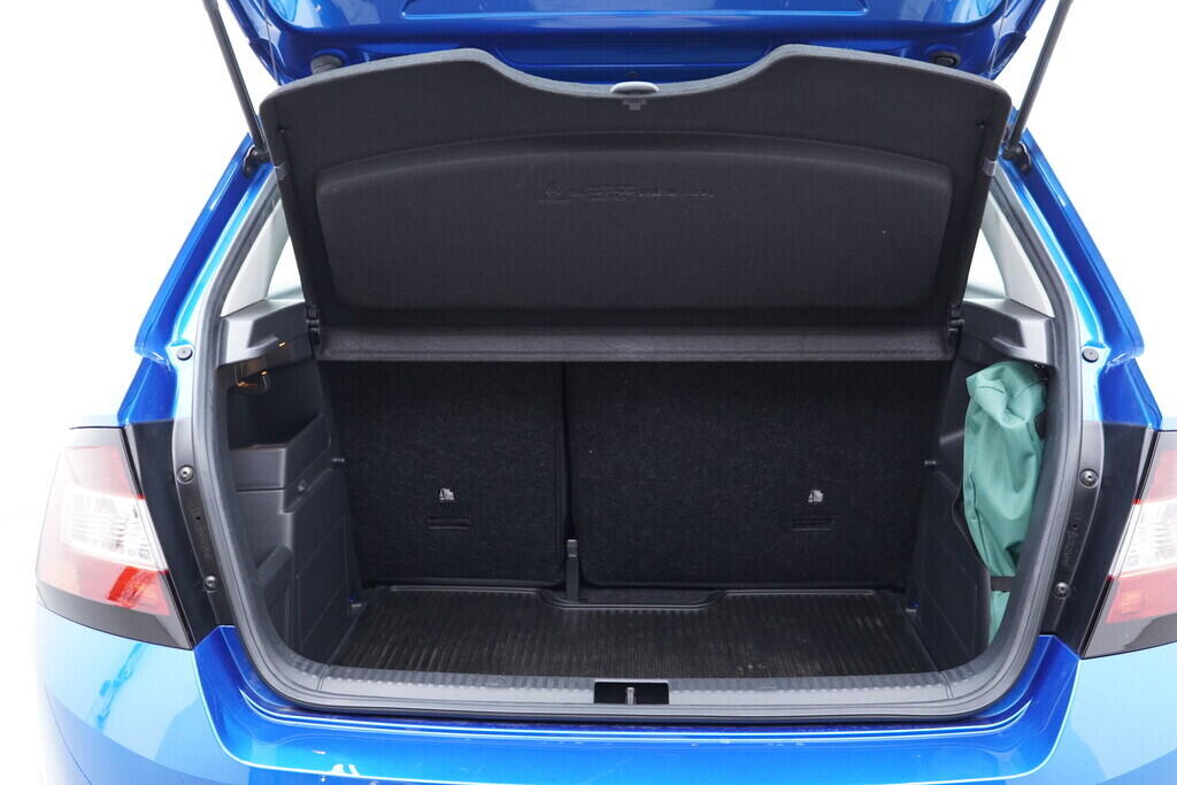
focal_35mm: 36
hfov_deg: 53.1
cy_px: 392
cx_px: 588
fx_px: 1177
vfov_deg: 36.9
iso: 500
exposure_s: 1/40
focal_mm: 24
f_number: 2.8
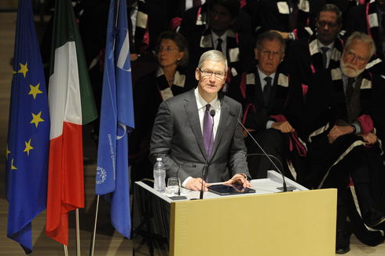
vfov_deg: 3.7
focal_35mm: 367
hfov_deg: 5.6
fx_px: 3922
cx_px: 203
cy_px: 102
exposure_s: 1/160
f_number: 5.6
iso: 2500
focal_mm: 300
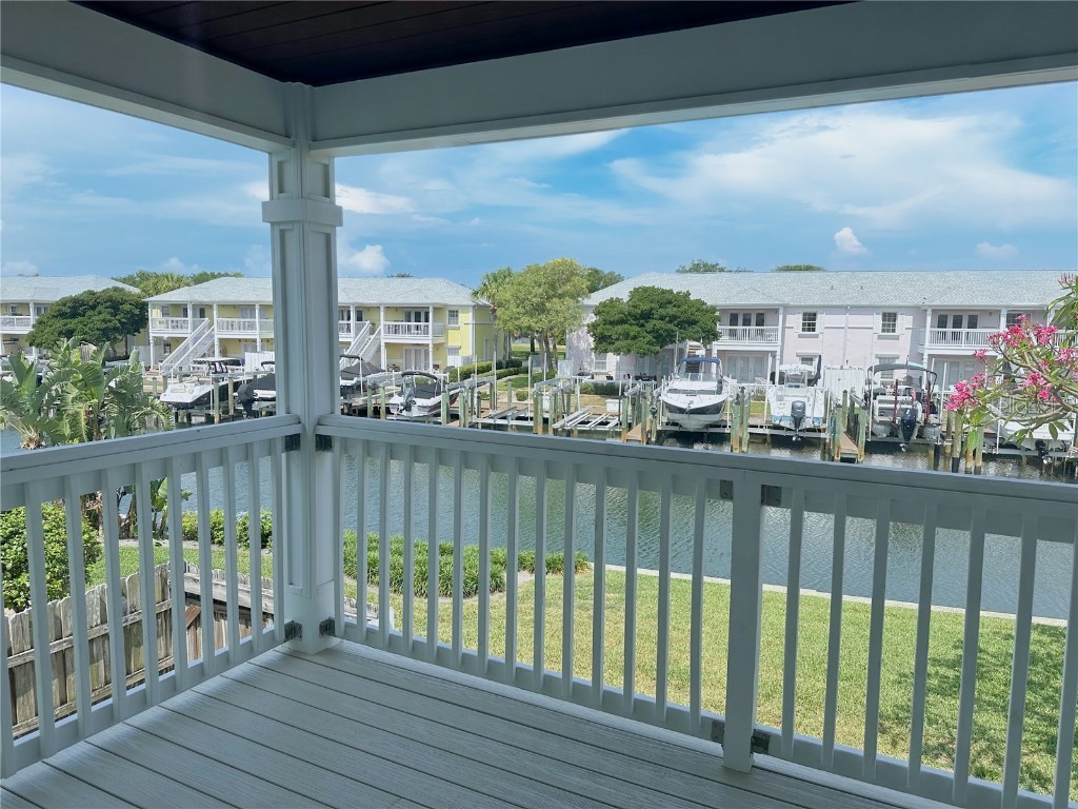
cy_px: 404
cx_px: 539
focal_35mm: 24
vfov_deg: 56.8
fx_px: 747
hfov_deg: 71.6
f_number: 1.78
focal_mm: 6.86
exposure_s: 1/4184
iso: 80
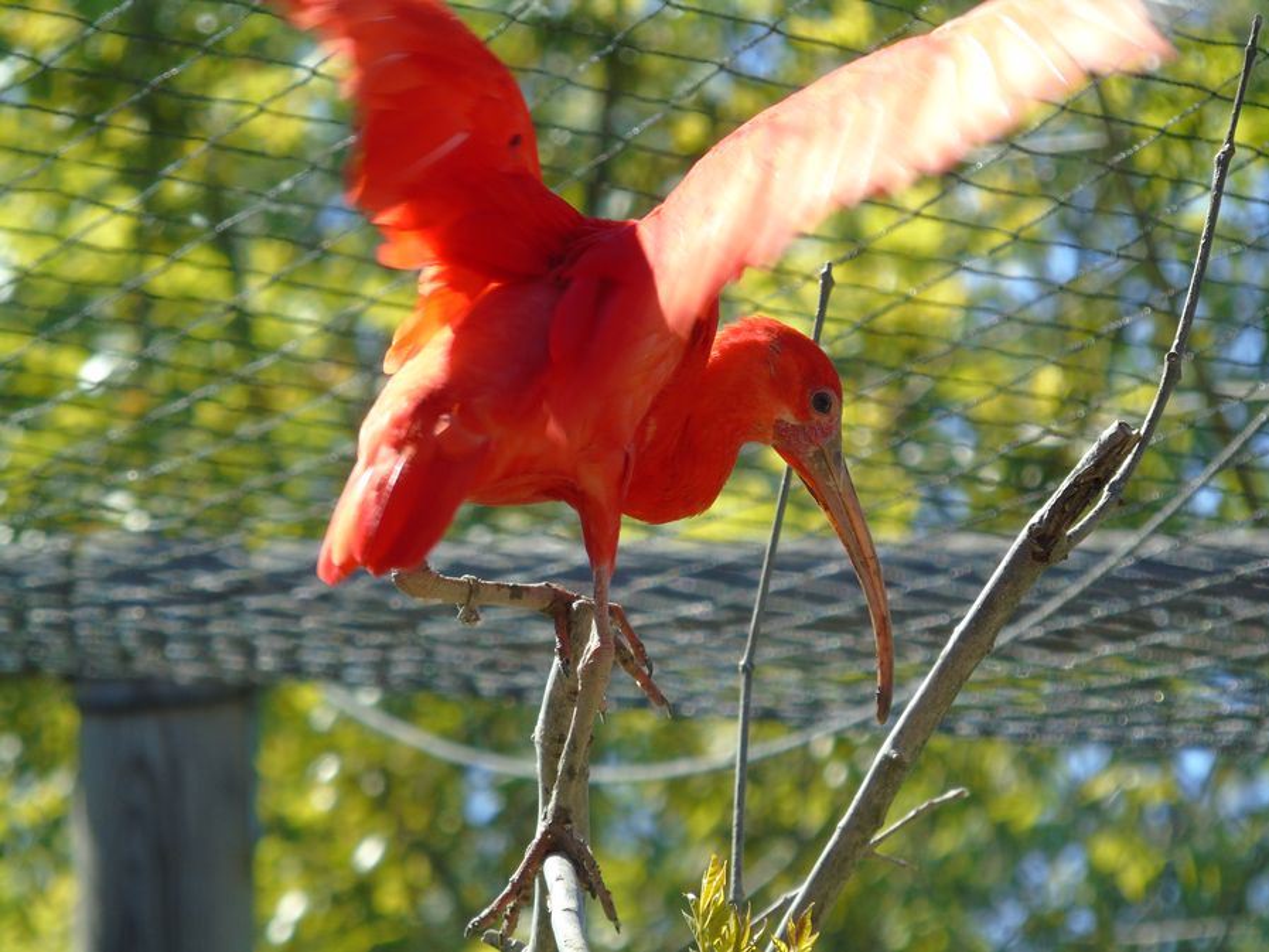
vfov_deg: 2.4
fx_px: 23098
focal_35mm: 630
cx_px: 634
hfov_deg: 3.1
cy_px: 476
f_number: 5.8
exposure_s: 1/160
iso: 80
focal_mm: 112
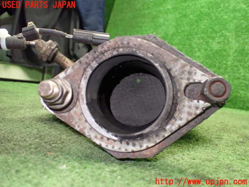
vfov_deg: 46.8
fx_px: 216
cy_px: 94
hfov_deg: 60.0
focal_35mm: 30
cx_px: 124
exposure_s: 1/60
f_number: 2.3
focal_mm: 5.4
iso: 800
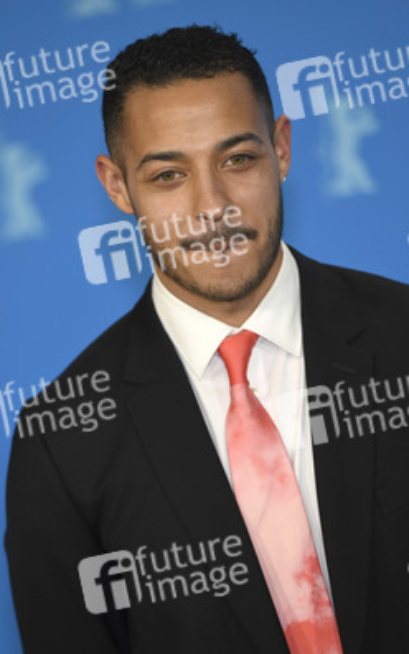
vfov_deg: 10.2
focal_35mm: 205
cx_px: 211
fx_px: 3657
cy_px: 328
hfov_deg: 6.4
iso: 640
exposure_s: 1/400
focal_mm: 200
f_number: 3.5
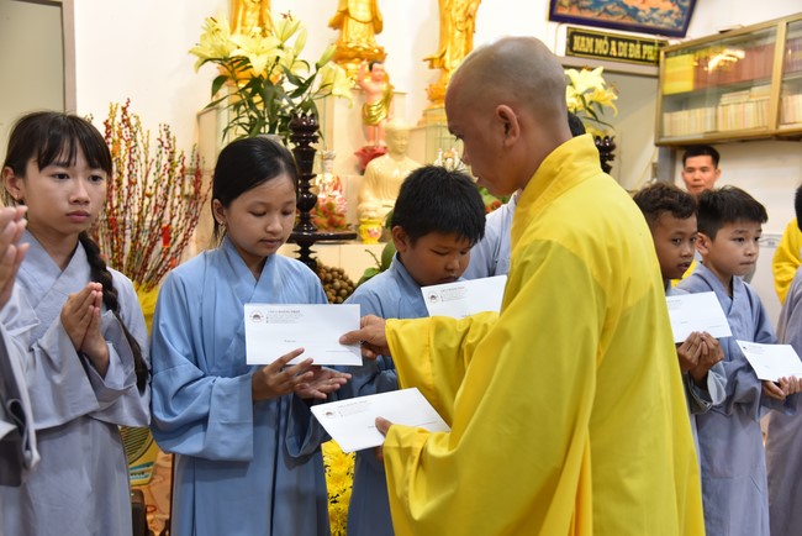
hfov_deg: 50.7
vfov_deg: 35.1
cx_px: 401
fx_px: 847
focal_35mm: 38
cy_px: 268
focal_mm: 38
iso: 720
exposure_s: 1/60
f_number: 4
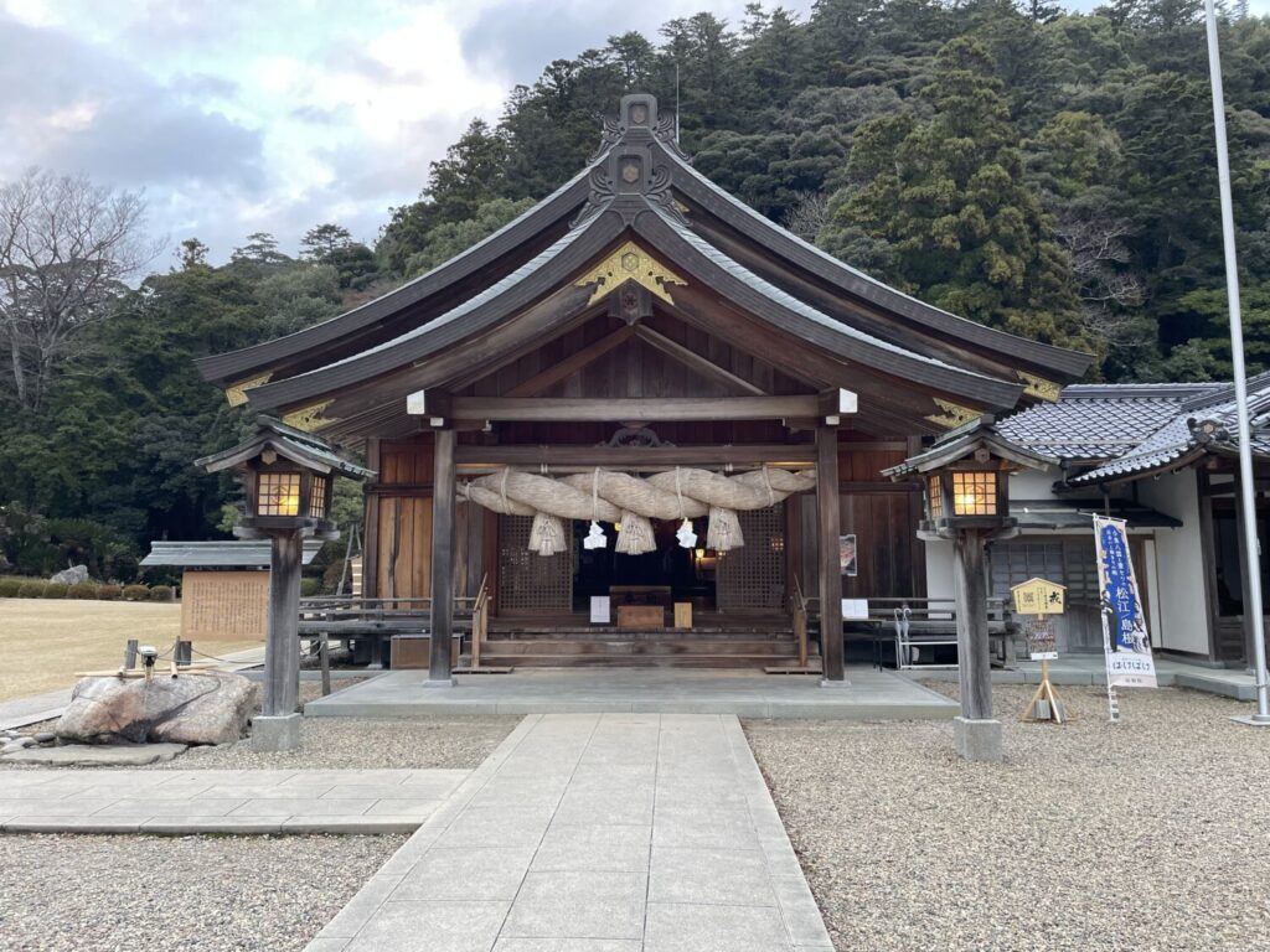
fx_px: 954
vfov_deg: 53.1
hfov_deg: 67.3
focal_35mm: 26
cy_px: 476
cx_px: 635
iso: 100
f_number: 1.6
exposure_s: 1/121
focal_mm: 4.2
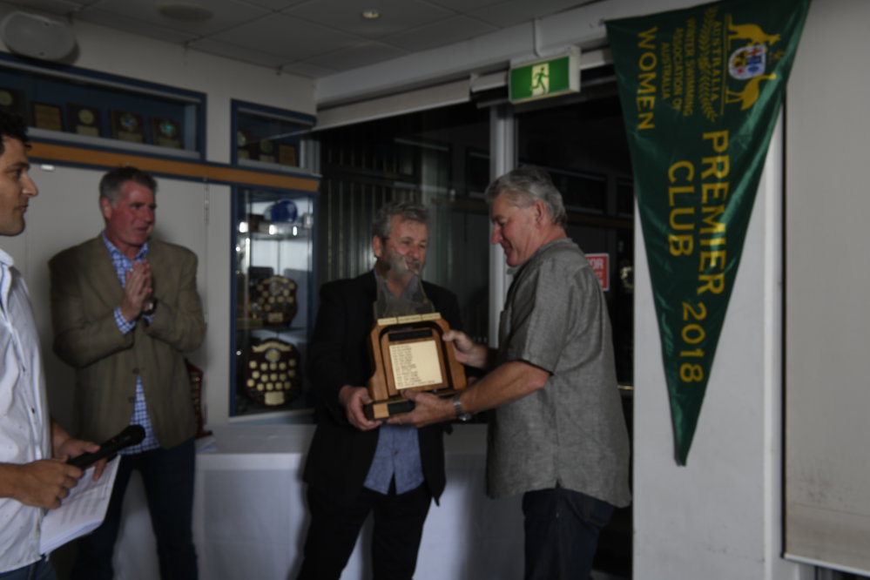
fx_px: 870
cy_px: 290
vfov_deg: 36.9
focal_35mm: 36
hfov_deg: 53.1
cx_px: 435
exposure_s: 1/125
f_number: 9
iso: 320
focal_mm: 36
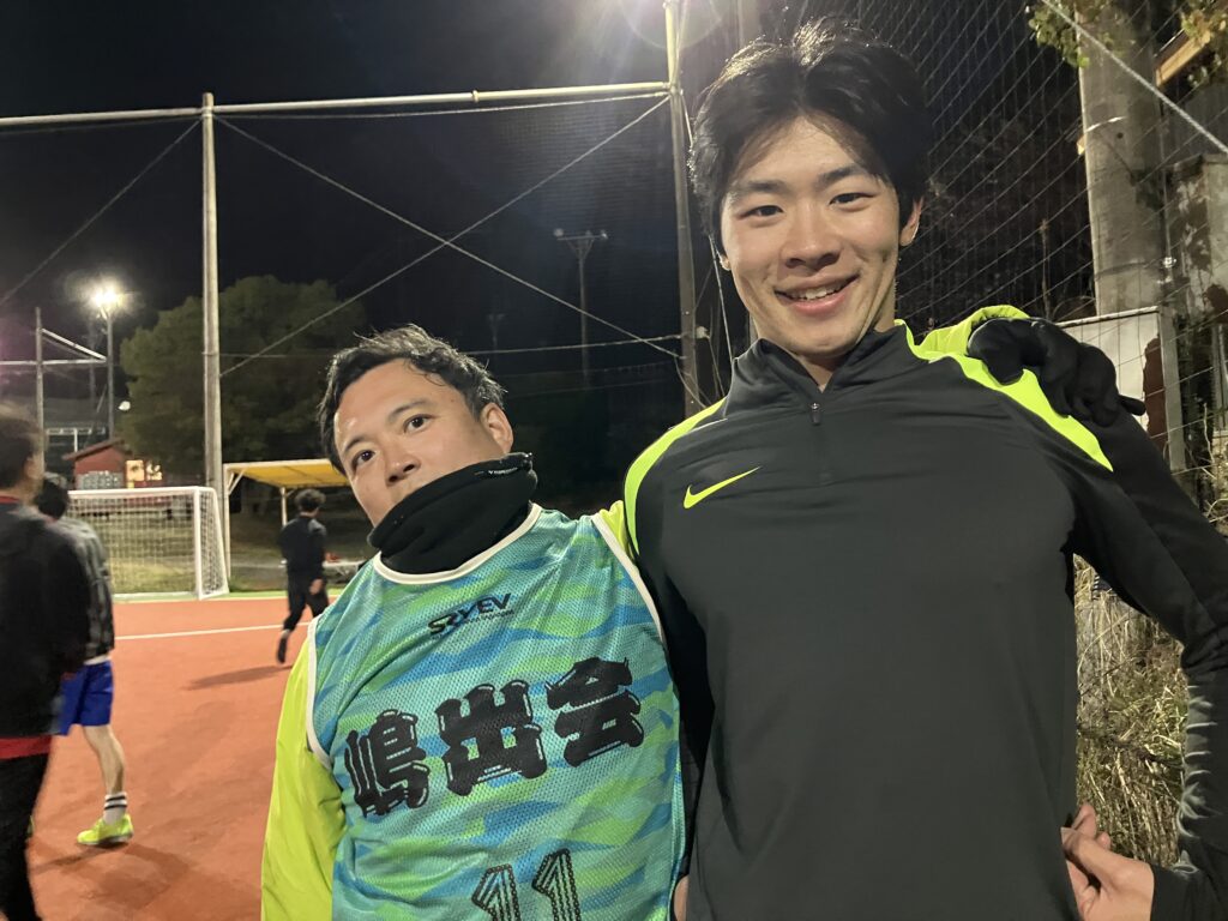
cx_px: 614
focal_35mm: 28
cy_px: 460
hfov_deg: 63.4
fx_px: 993
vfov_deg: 49.7
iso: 500
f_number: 1.8
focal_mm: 3.99
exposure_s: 1/30
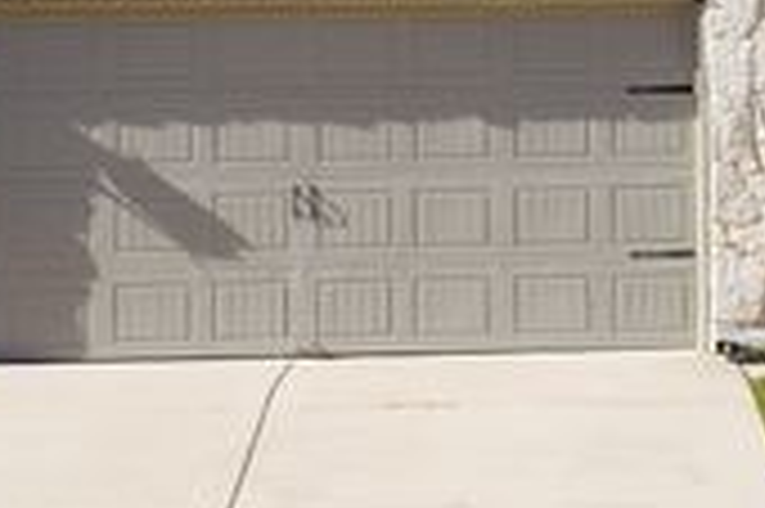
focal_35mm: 171
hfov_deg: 12.0
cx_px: 630
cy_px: -130
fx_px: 3630
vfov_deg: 7.9
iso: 100
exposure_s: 1/500
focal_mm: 58
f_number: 5
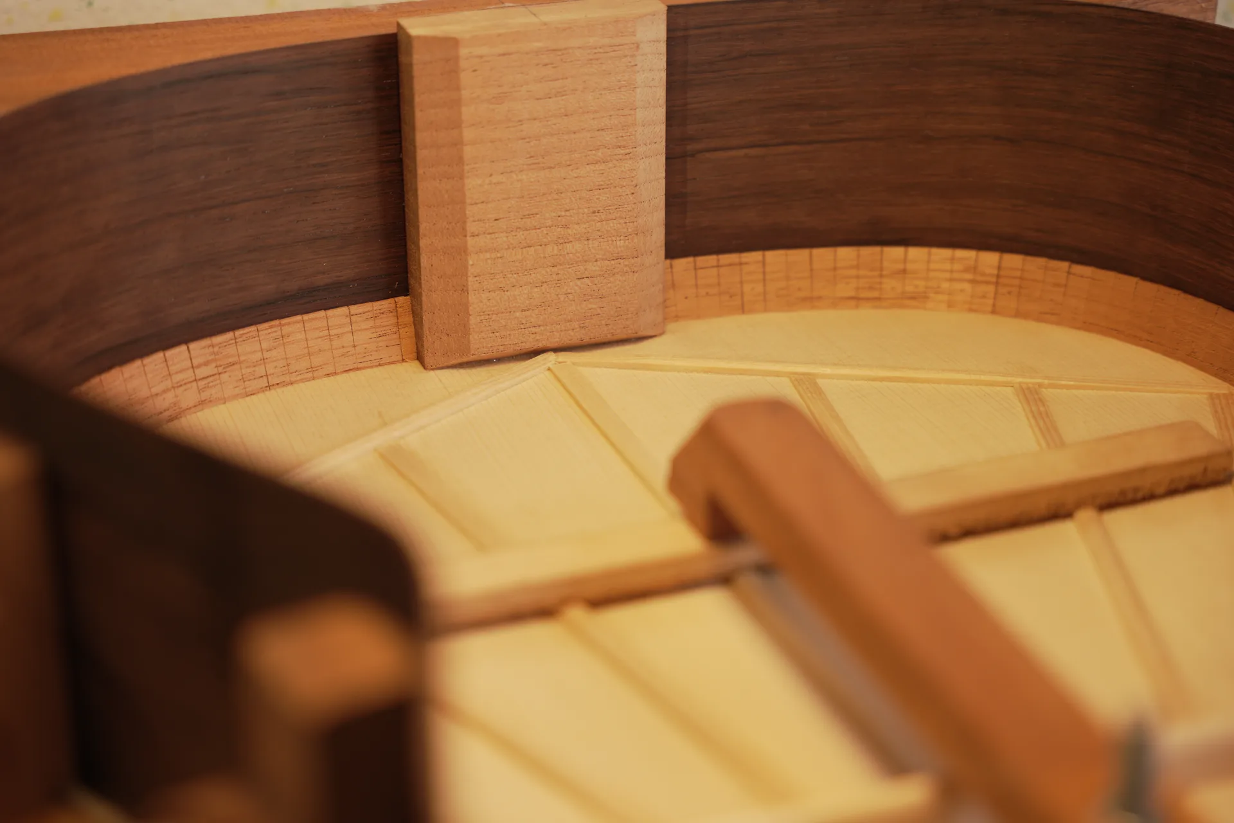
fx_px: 2399
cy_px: 412
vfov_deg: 19.5
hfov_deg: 28.8
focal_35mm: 70
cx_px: 617
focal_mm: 70
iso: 160
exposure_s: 1/100
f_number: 2.8
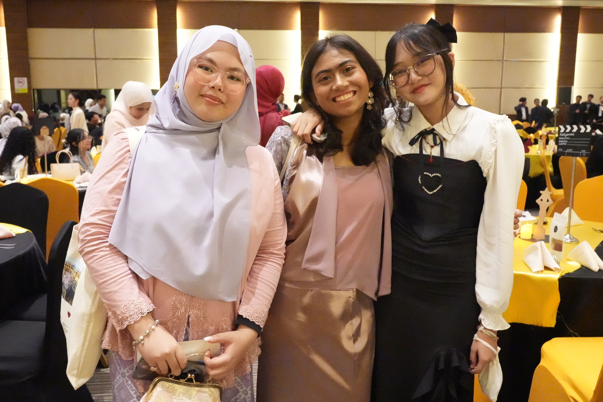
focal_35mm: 35
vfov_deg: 37.8
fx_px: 586
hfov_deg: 54.3
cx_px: 272
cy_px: 218
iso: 32000
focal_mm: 30
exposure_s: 1/100
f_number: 7.1
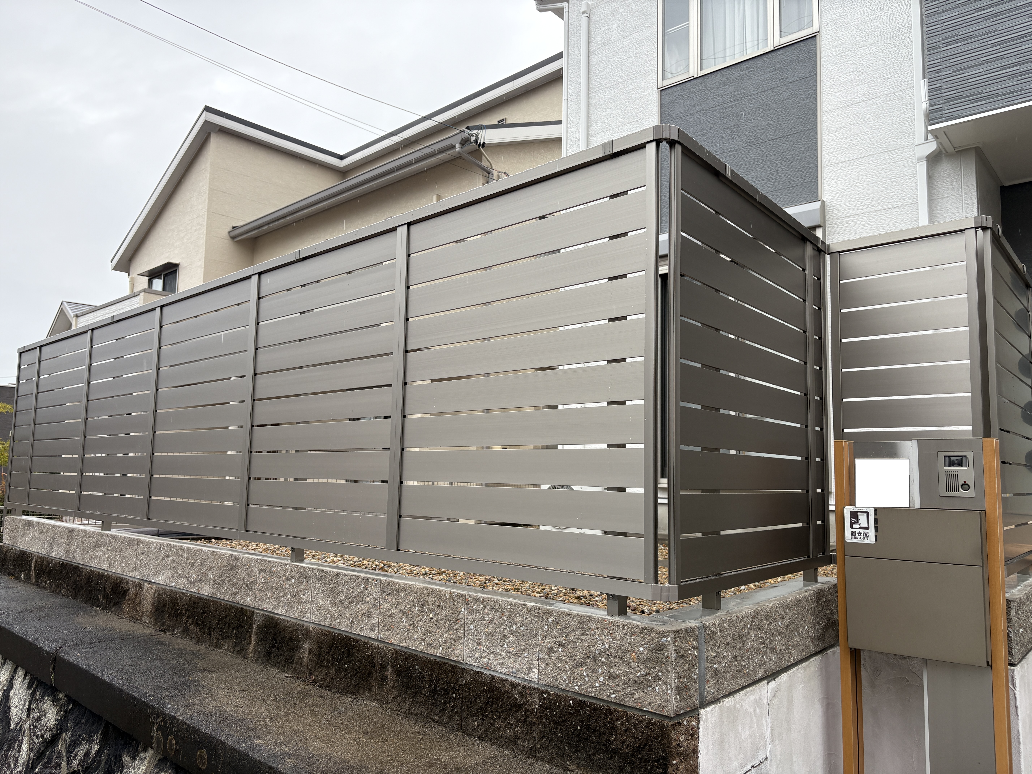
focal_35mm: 26
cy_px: 387
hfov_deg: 67.3
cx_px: 516
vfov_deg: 53.1
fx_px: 775
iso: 64
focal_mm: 5.96
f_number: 1.6
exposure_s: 1/350
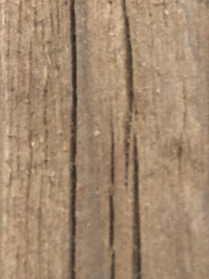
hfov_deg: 8.3
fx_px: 1426
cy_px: -450
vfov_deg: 9.6
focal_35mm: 177
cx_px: -19
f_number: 2.2
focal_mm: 4.15
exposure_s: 1/229
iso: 25
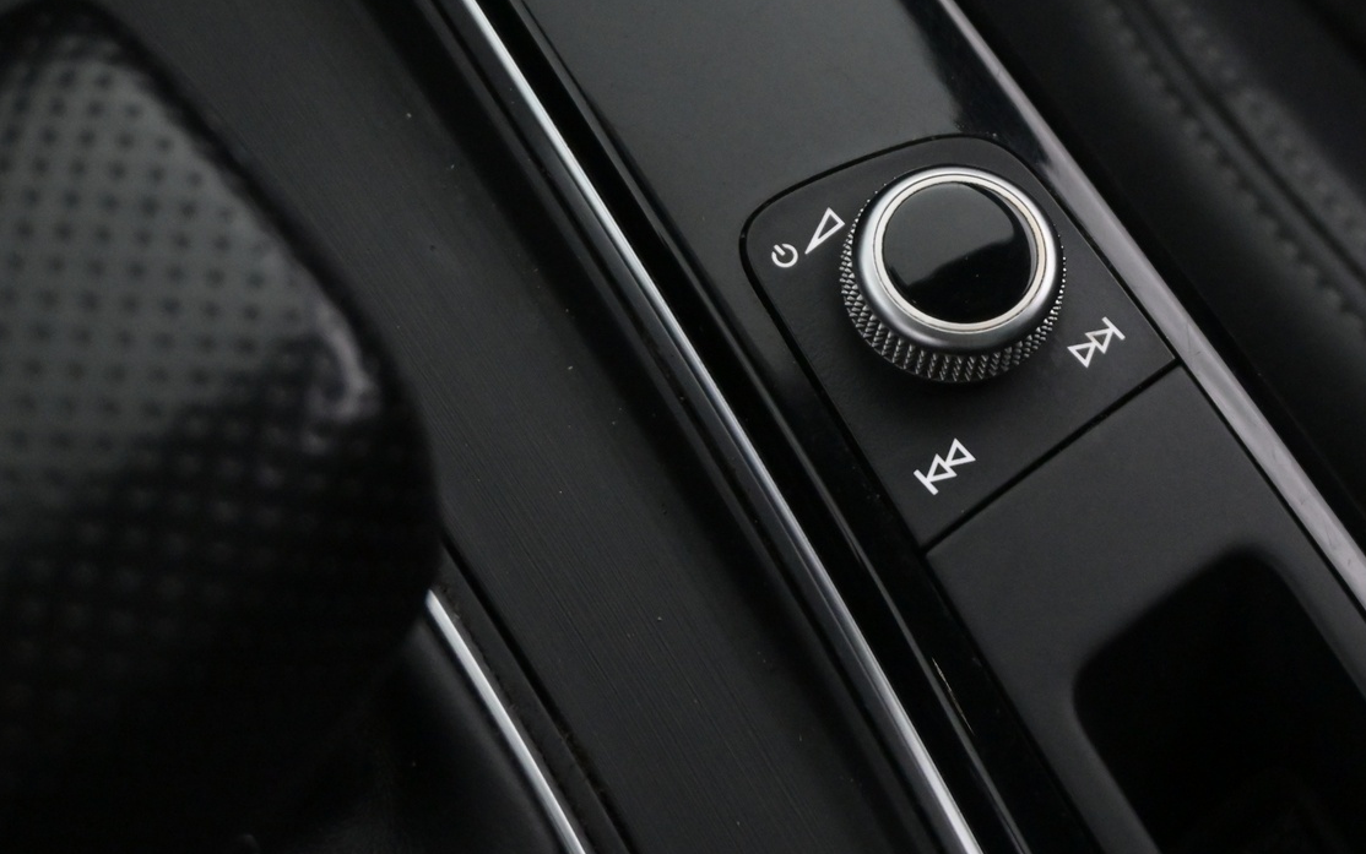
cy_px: 244
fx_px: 2979
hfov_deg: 25.6
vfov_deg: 16.3
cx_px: 944
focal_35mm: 80
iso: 4000
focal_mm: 36
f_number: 5.3
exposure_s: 1/60
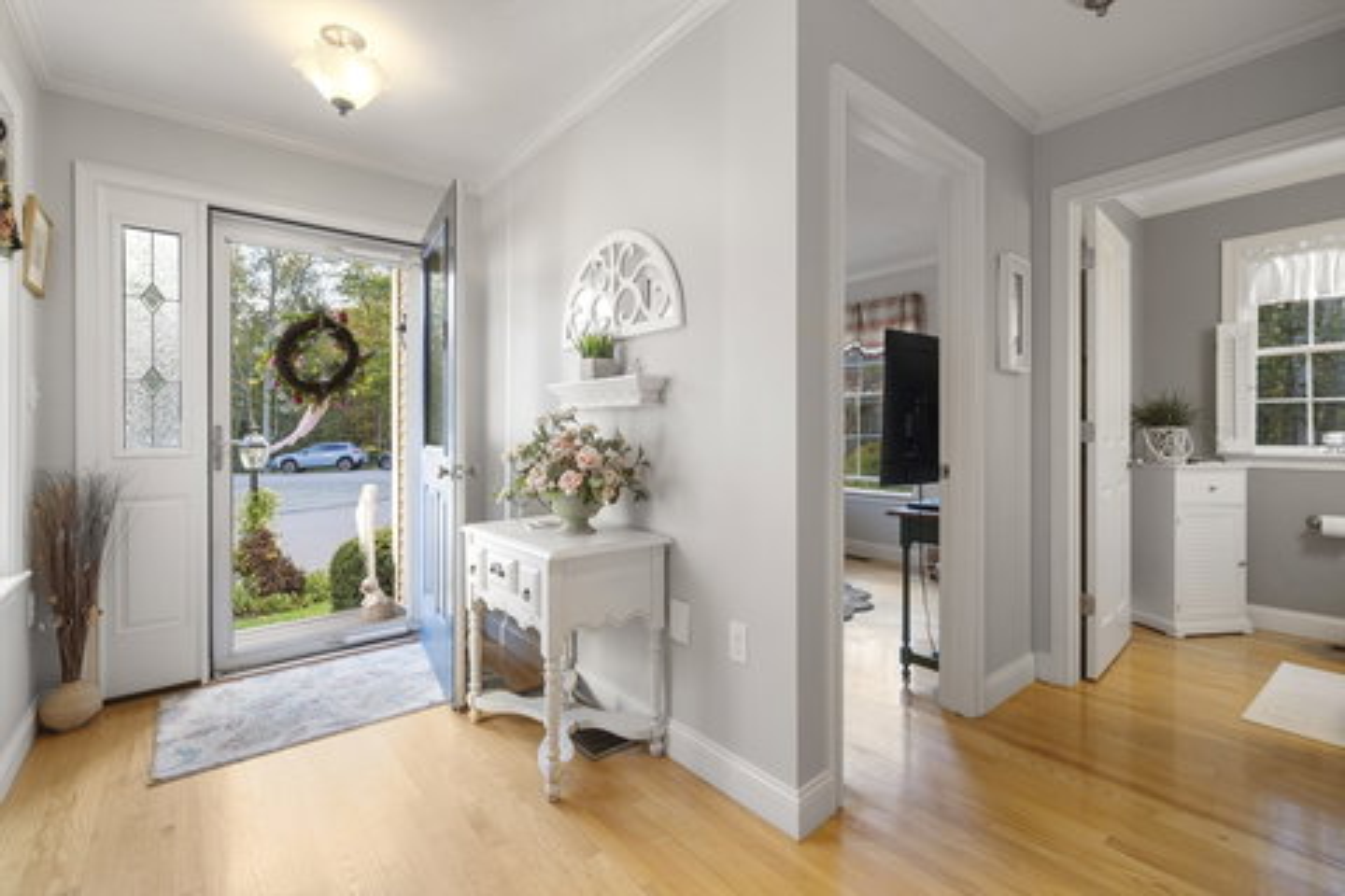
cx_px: 672
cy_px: 448
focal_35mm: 15
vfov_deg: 77.3
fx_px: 560
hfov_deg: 100.4
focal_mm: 15
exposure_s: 1/10
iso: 320
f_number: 7.1
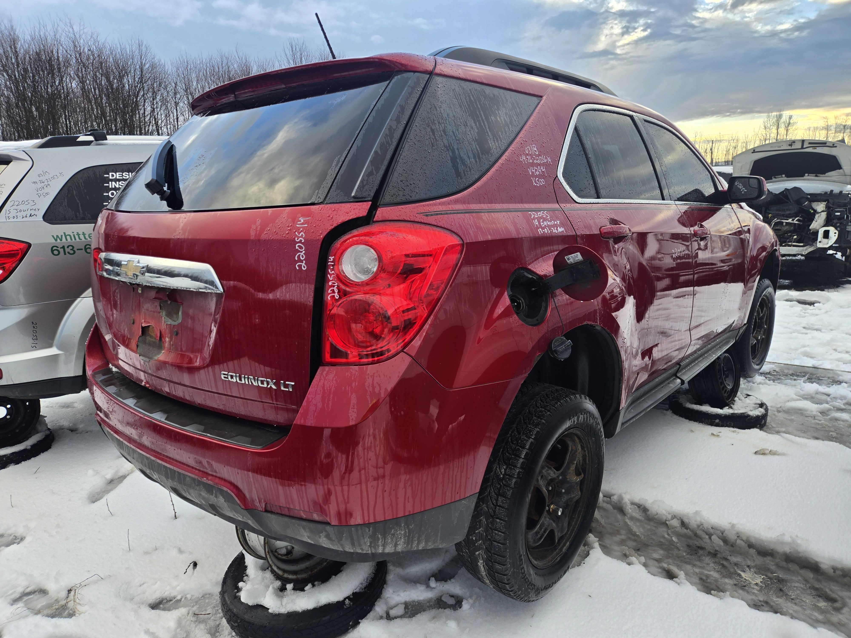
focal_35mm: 23
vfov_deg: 58.9
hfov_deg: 73.9
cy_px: 319
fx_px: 565
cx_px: 426
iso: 25
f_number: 1.8
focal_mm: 5.4
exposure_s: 1/180
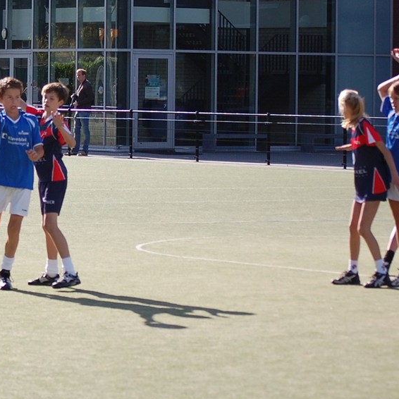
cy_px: 217
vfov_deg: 13.8
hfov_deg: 13.8
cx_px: 219
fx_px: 1653
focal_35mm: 127
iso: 250
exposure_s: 1/1000
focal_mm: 55
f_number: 4
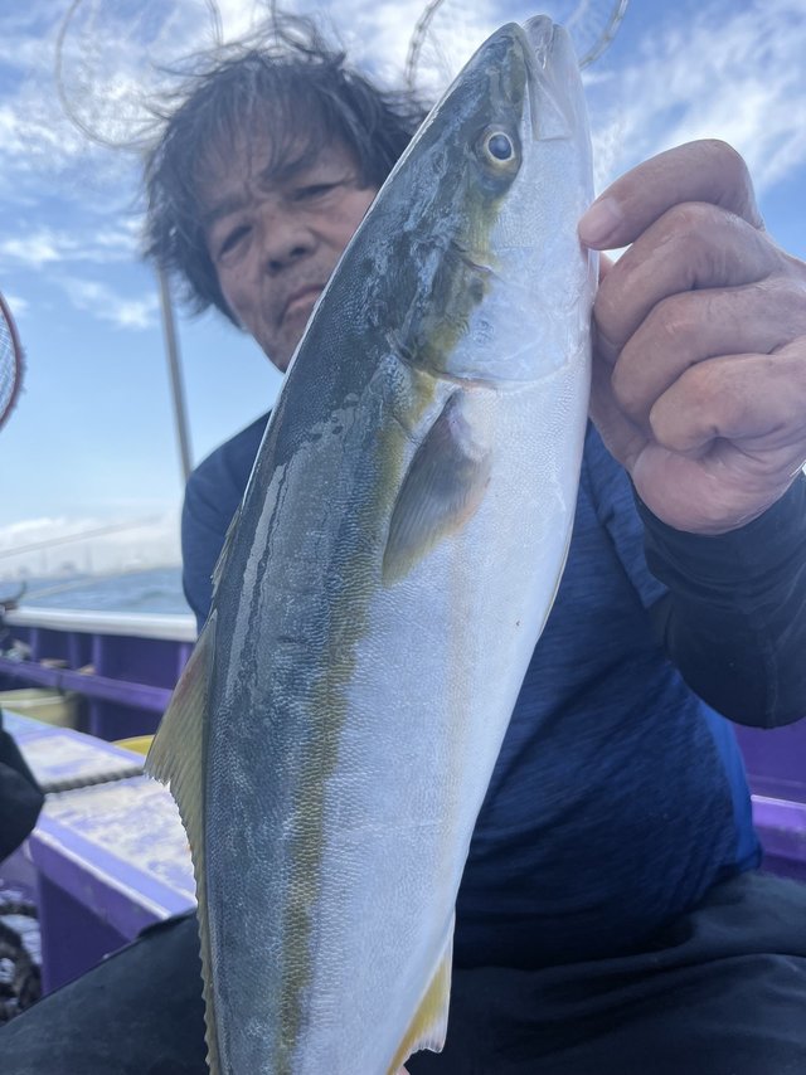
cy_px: 538
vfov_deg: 67.3
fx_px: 808
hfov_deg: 53.0
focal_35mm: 26
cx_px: 403
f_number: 1.6
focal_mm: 5.1
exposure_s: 1/1140
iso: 50
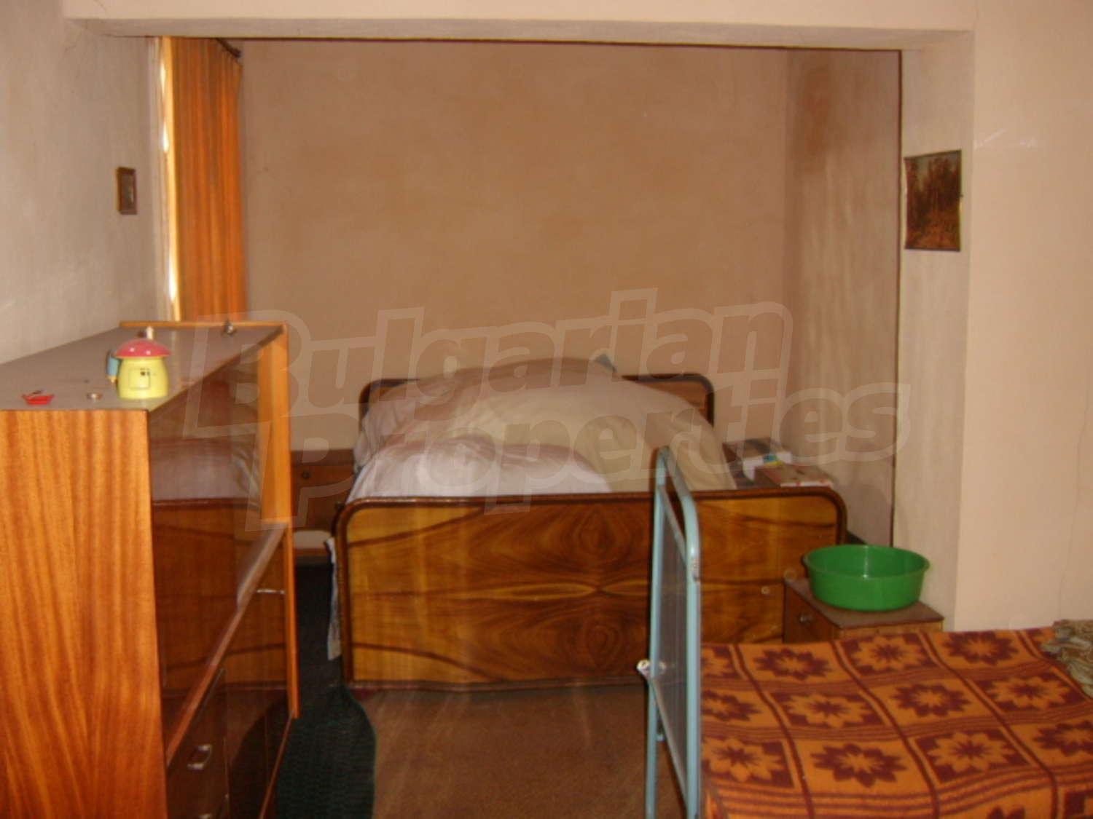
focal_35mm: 31
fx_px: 979
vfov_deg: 45.4
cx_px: 546
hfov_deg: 58.4
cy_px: 410
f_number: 2.7
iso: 141
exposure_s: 1/30
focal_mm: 8.13
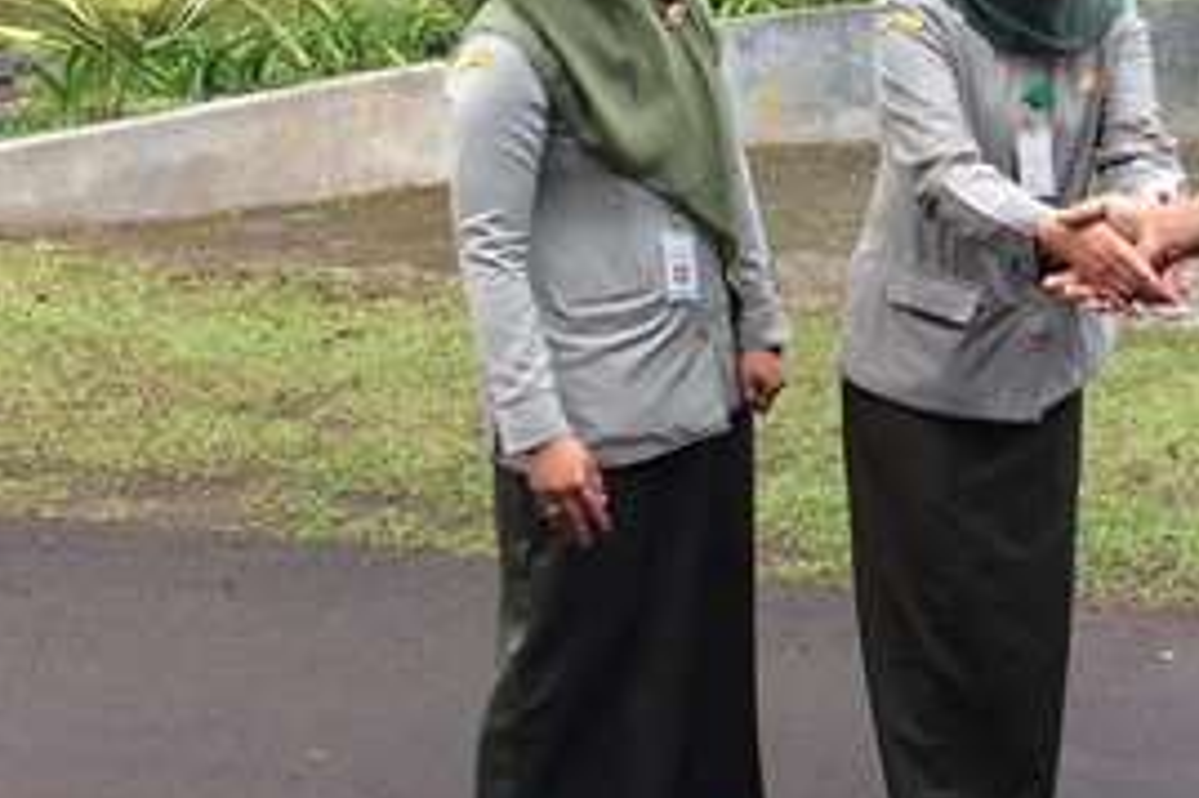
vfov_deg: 21.8
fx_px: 2064
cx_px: 1085
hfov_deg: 30.9
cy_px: 279
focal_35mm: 62
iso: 32
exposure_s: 1/176
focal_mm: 4.15
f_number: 2.2
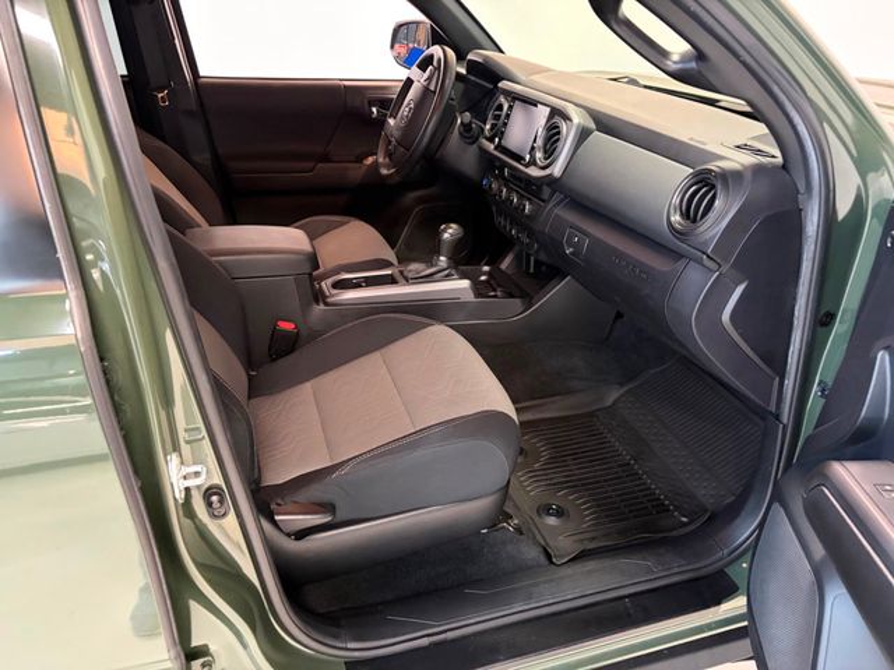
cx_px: 447
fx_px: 671
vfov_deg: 53.1
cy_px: 335
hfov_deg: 67.3
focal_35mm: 26
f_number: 1.6
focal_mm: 5.96
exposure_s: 1/30
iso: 640
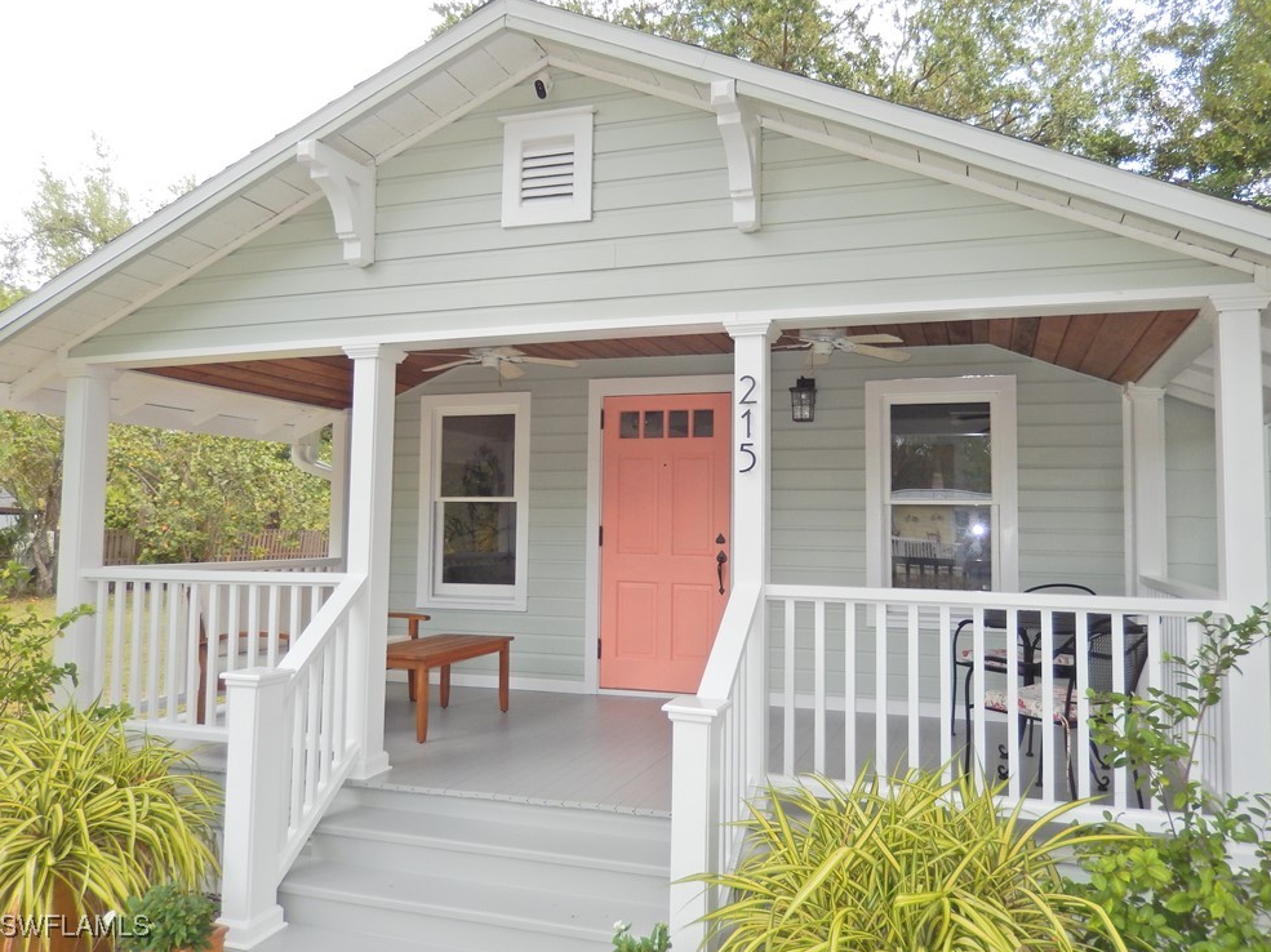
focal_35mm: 26
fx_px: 954
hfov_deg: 67.3
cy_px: 459
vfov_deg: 53.0
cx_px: 653
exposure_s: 1/200
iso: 125
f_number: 3.4
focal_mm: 4.5
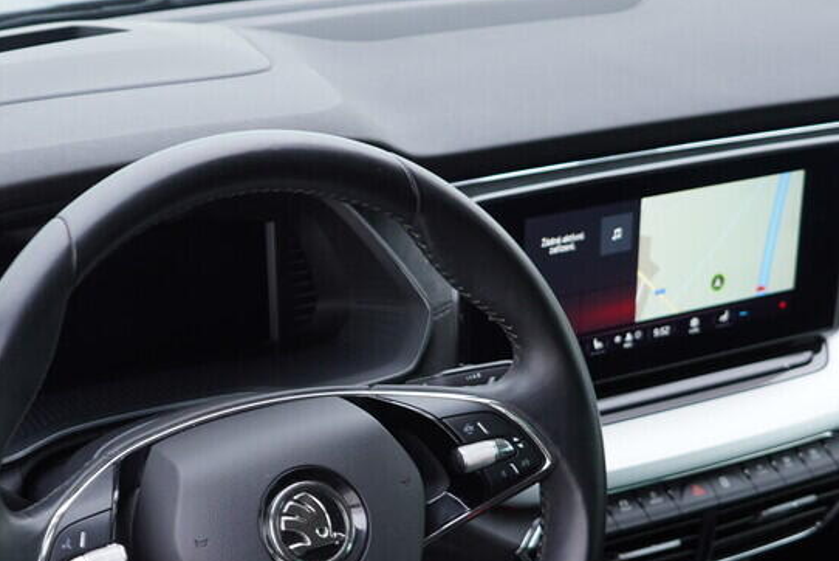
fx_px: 1586
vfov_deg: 19.7
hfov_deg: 29.2
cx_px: 220
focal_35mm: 68
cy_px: 481
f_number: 2.8
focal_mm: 24
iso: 160
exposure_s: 1/40
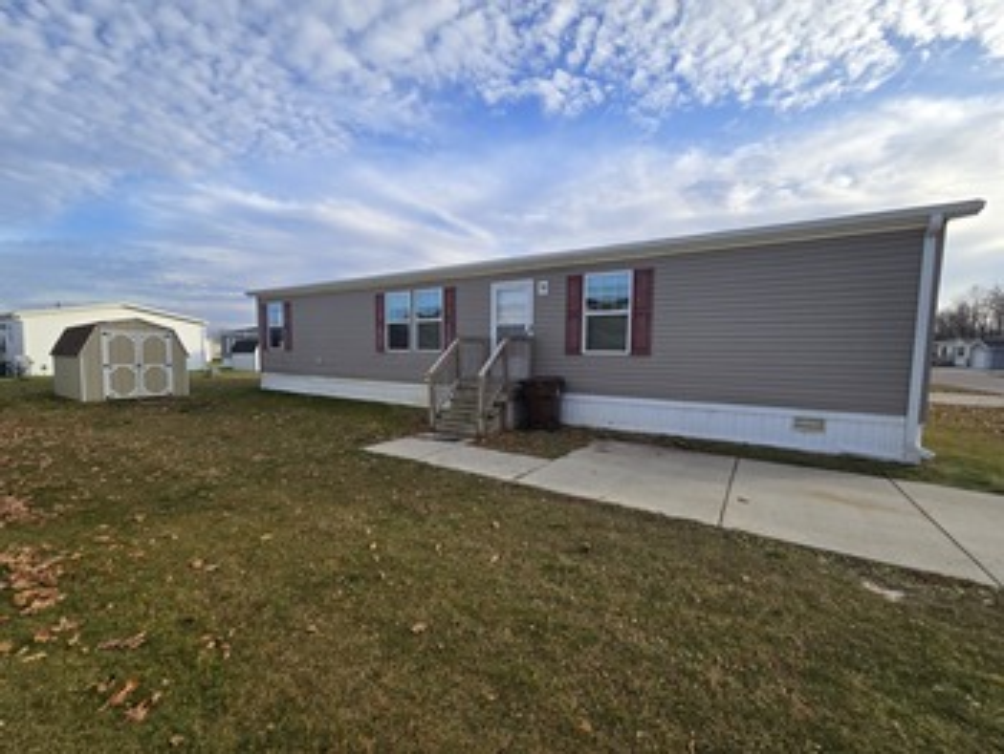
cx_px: 502
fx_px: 377
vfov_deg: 90.0
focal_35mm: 13
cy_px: 377
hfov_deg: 106.1
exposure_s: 1/934
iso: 50
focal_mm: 2.2
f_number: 2.2
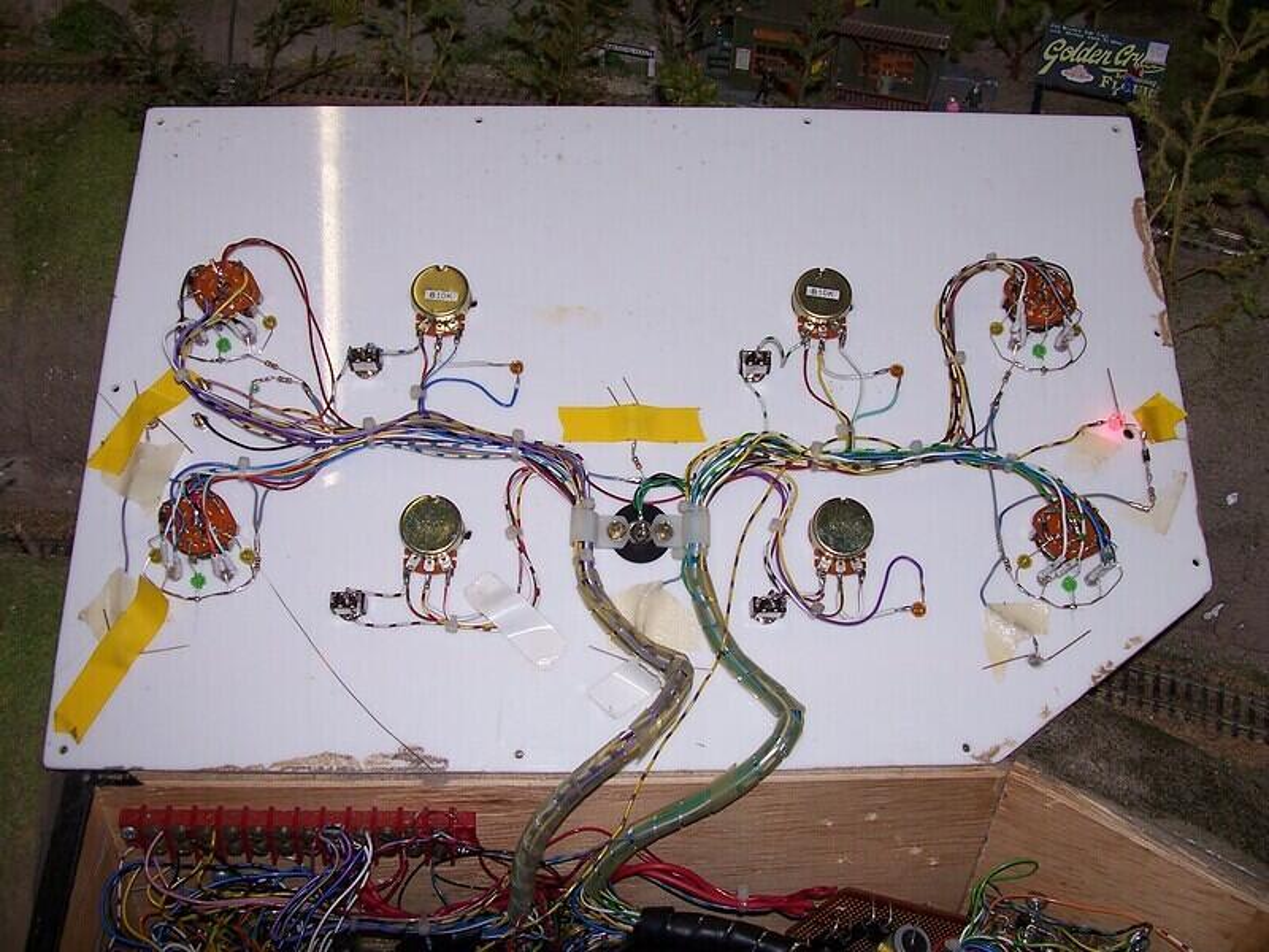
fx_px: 1283
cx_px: 634
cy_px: 476
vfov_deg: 40.7
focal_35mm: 35
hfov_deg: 52.6
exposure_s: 1/60
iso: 80
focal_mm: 6
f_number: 2.8
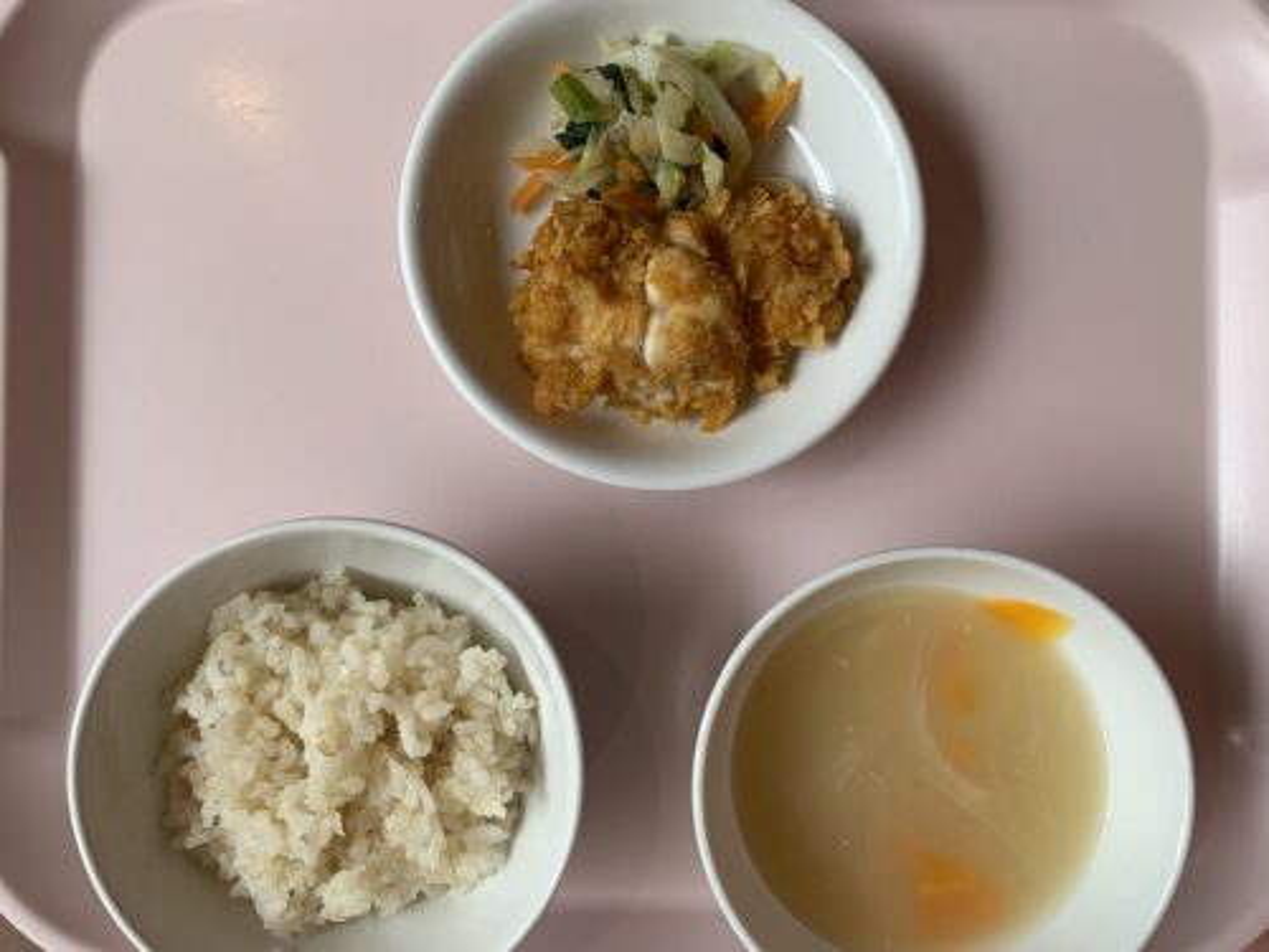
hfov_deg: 67.3
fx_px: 953
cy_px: 476
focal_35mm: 26
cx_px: 634
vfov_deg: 53.1
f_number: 1.8
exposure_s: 1/121
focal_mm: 4.25
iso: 25
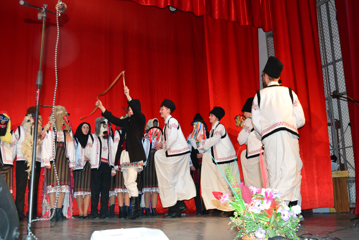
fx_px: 389
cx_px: 180
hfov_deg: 49.6
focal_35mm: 39
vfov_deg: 34.2
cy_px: 120
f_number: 5.6
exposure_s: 1/60
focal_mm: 26
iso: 500
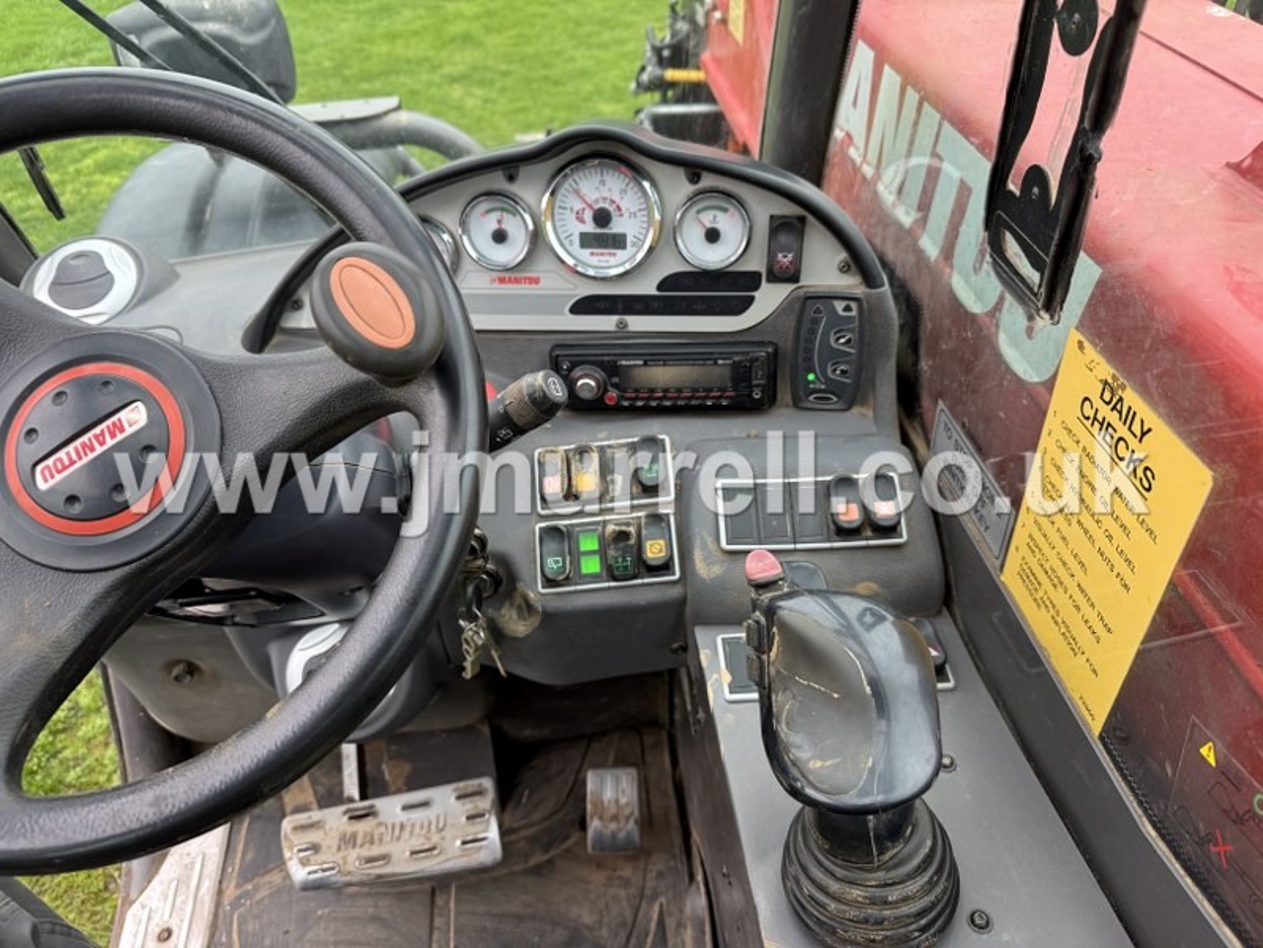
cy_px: 474
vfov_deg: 56.8
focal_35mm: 24
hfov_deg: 71.6
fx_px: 876
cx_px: 632
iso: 200
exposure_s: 1/118
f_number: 1.78
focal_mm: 6.76
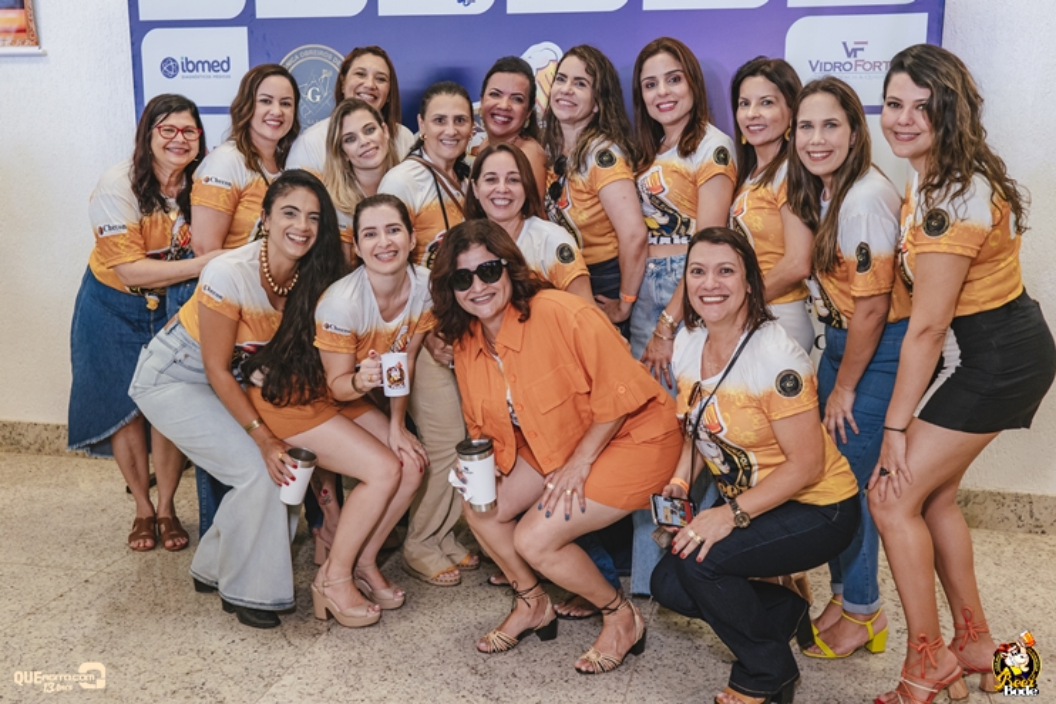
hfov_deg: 53.1
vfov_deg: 36.9
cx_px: 528
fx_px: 1056
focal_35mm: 36
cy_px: 352
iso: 1250
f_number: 3.2
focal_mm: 24
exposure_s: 1/125
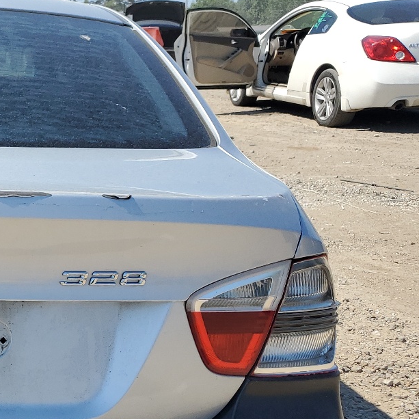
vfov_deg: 28.1
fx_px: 822
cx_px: -96
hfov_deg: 25.4
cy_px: 325
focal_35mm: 60
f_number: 1.5
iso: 50
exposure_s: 1/2500
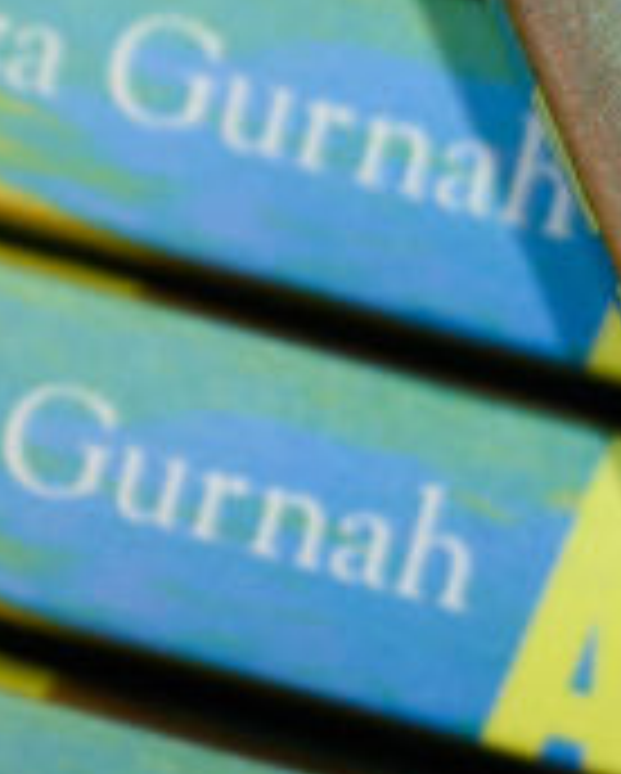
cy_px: -74
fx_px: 8967
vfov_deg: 4.9
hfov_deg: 3.9
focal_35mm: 391
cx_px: 1246
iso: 640
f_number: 2.8
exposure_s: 1/200
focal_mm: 70
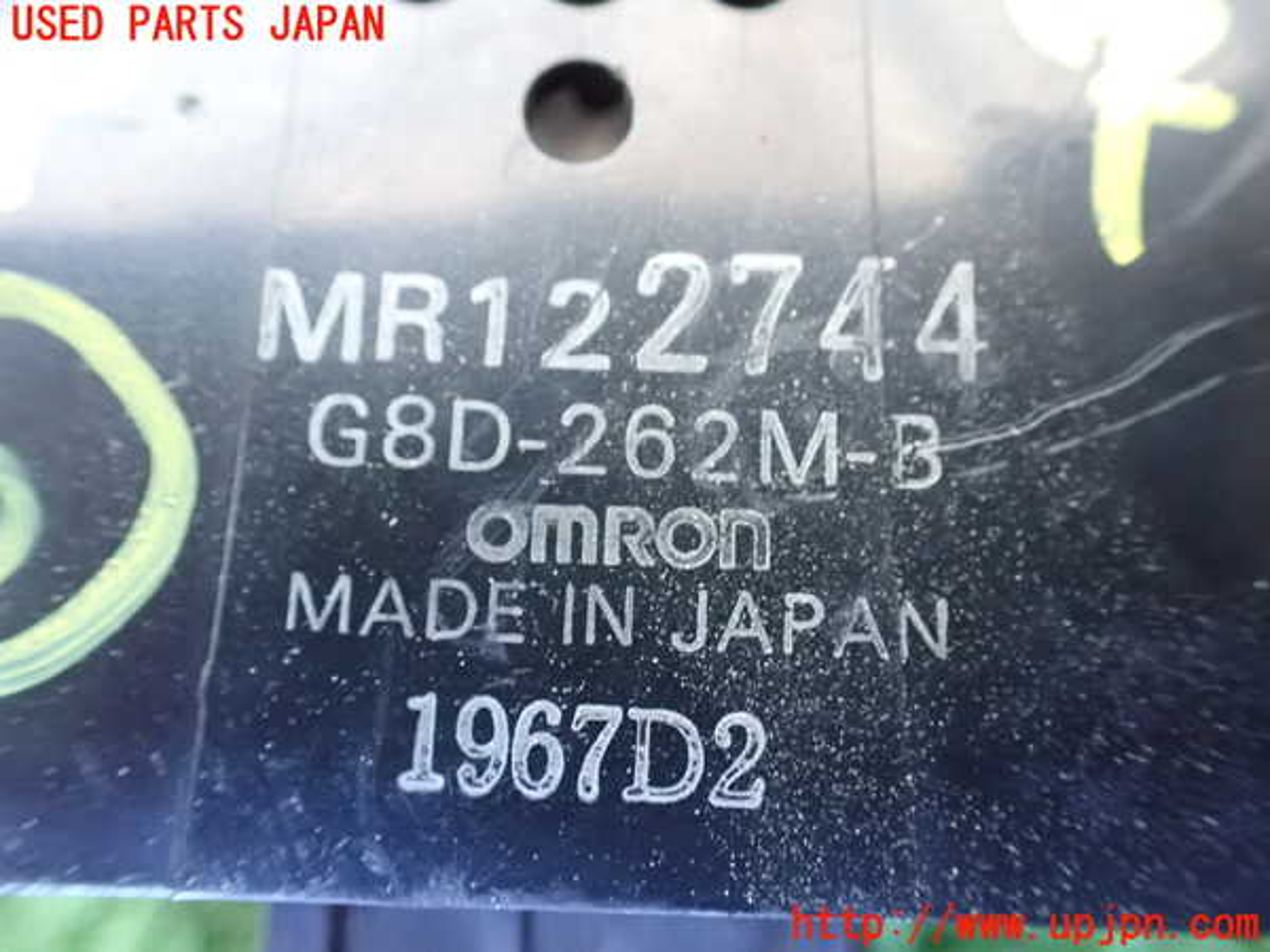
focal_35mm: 30
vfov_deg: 46.8
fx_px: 1101
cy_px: 476
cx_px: 635
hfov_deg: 60.0
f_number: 2.3
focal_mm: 5.4
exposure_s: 1/20
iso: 1600
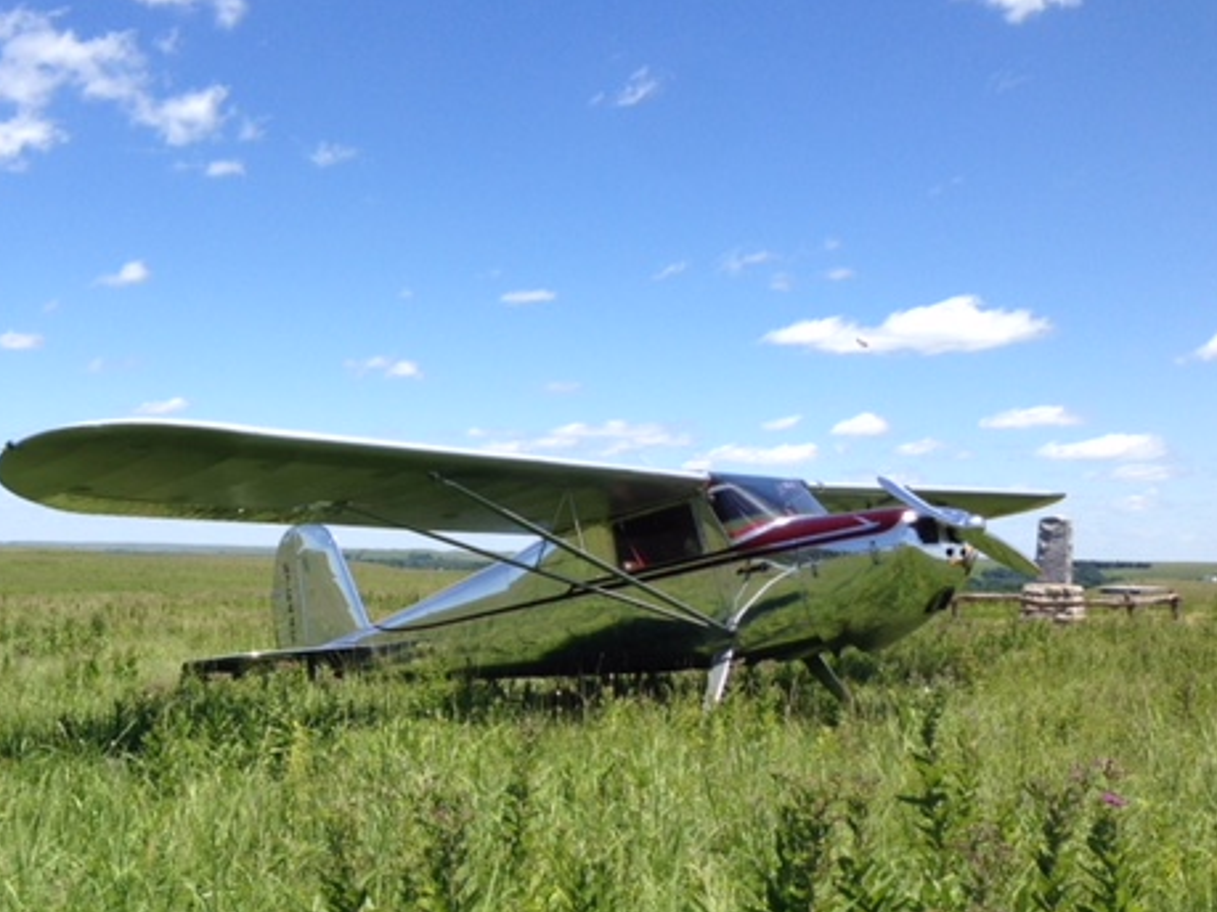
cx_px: 384
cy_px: 589
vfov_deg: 31.3
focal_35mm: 46
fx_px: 1617
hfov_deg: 40.6
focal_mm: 4.12
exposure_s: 1/1427
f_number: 2.4
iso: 50
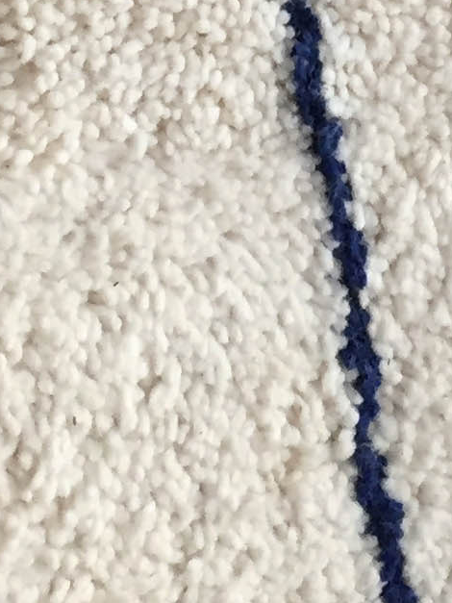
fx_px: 2630
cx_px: 389
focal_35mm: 151
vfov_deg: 11.5
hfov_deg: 9.8
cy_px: -673
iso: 100
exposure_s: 1/33
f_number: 2.2
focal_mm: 4.15
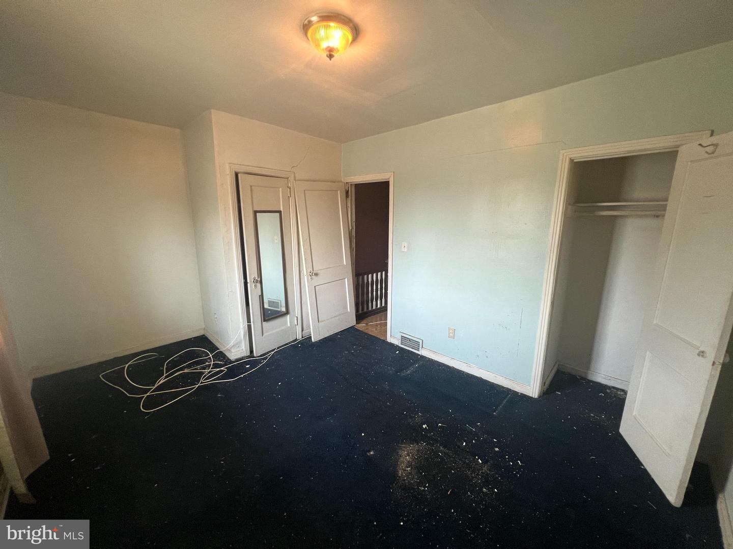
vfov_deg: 89.9
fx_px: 275
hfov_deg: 106.2
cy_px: 274
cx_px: 366
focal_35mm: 13
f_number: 1.8
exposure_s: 1/60
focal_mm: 1.57
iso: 200
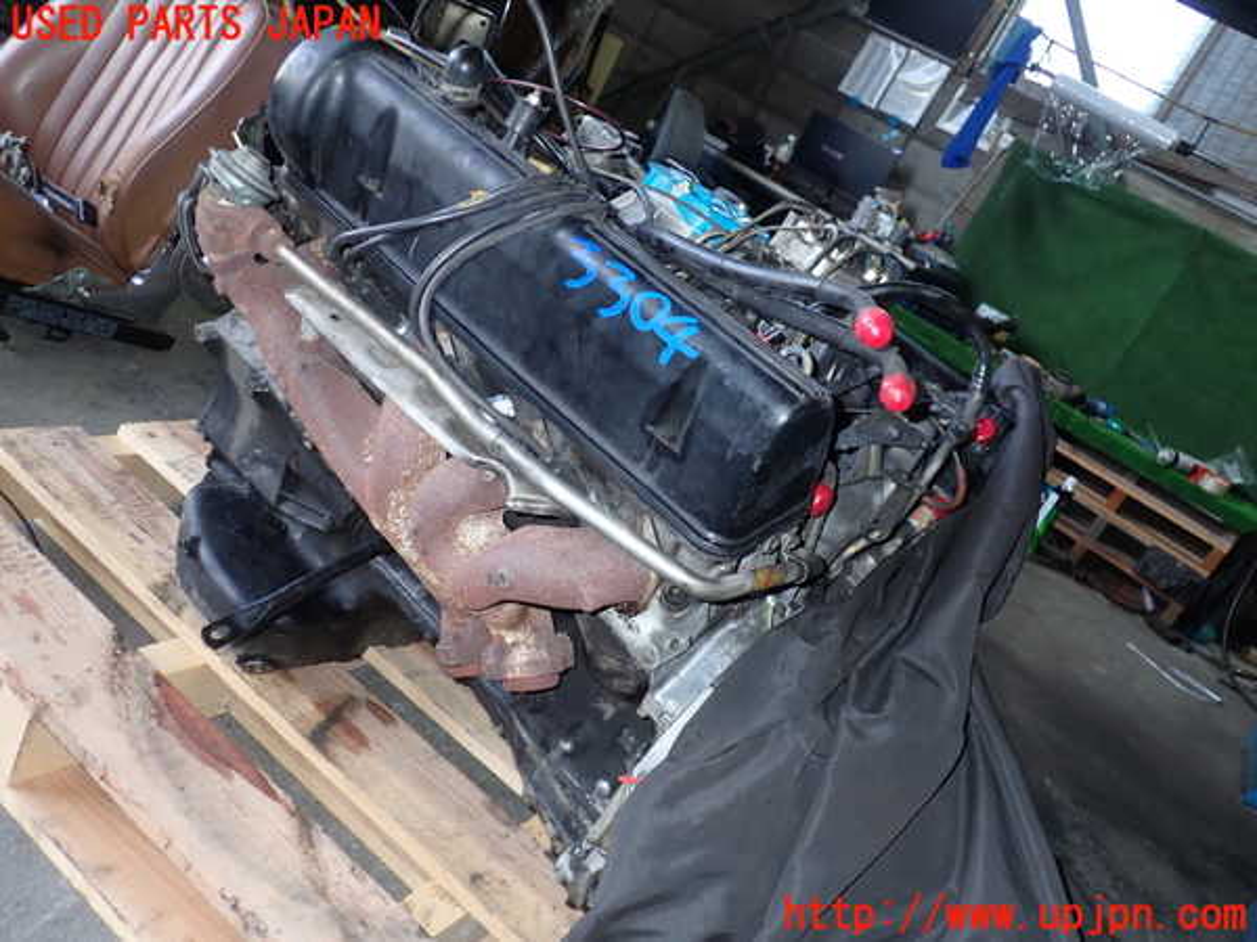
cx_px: 628
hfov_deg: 60.0
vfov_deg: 46.8
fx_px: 1089
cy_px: 471
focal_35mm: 30
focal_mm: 5.4
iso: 100
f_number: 2.3
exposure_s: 1/60
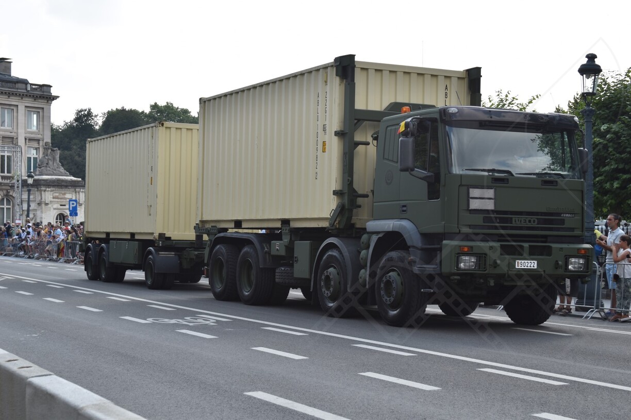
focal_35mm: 68
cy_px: 210
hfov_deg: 29.9
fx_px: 1183
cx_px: 316
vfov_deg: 20.1
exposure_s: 1/200
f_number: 7.1
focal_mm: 45
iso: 100
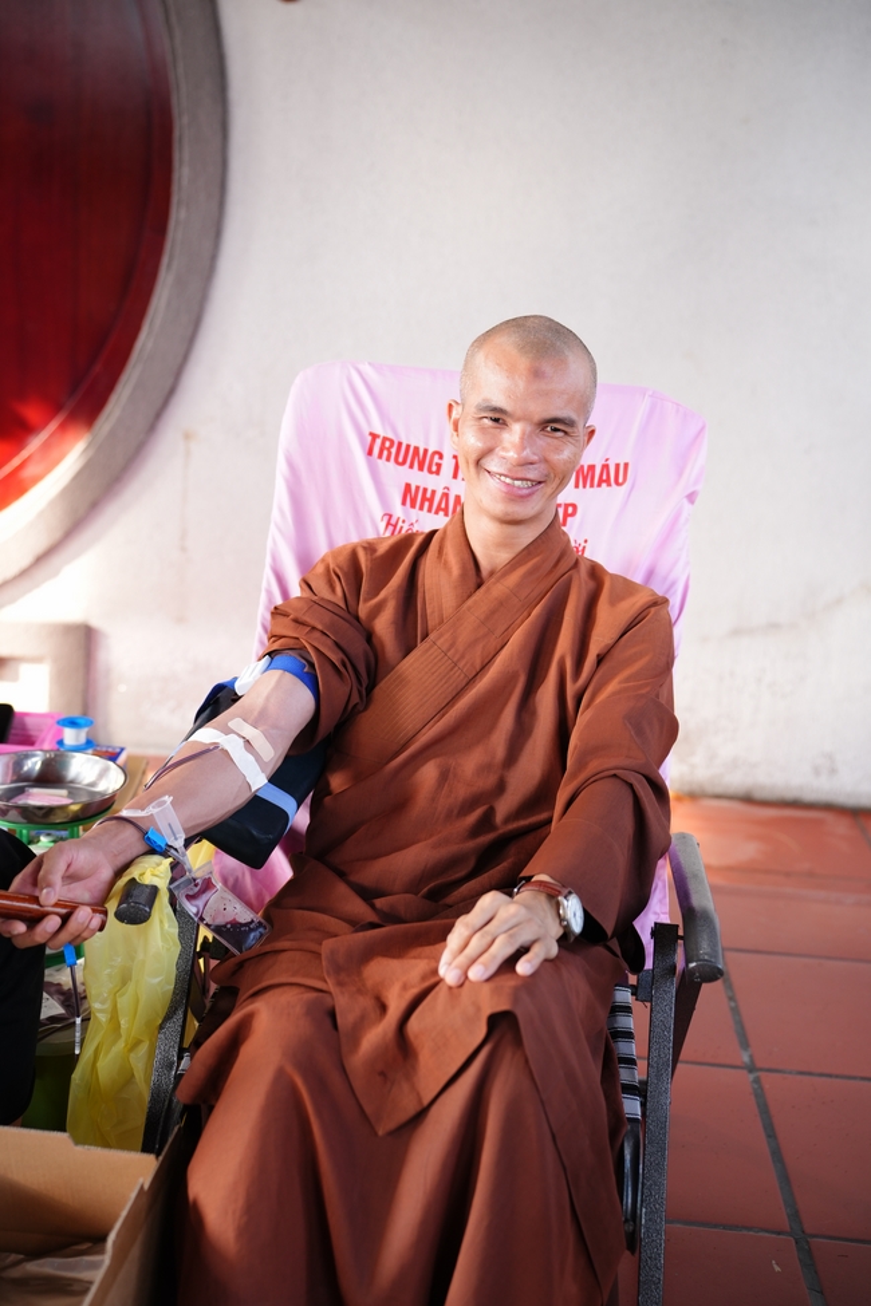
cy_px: 653
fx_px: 1960
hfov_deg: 25.1
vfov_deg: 36.9
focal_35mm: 54
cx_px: 436
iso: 640
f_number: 2.8
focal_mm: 54
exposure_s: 1/160
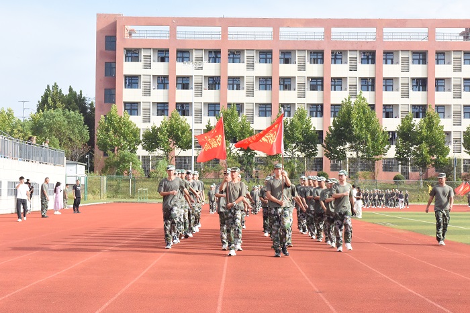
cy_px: 156
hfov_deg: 30.5
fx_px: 862
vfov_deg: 20.6
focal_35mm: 66
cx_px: 235
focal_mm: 66
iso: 12800
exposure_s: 1/2000
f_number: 22
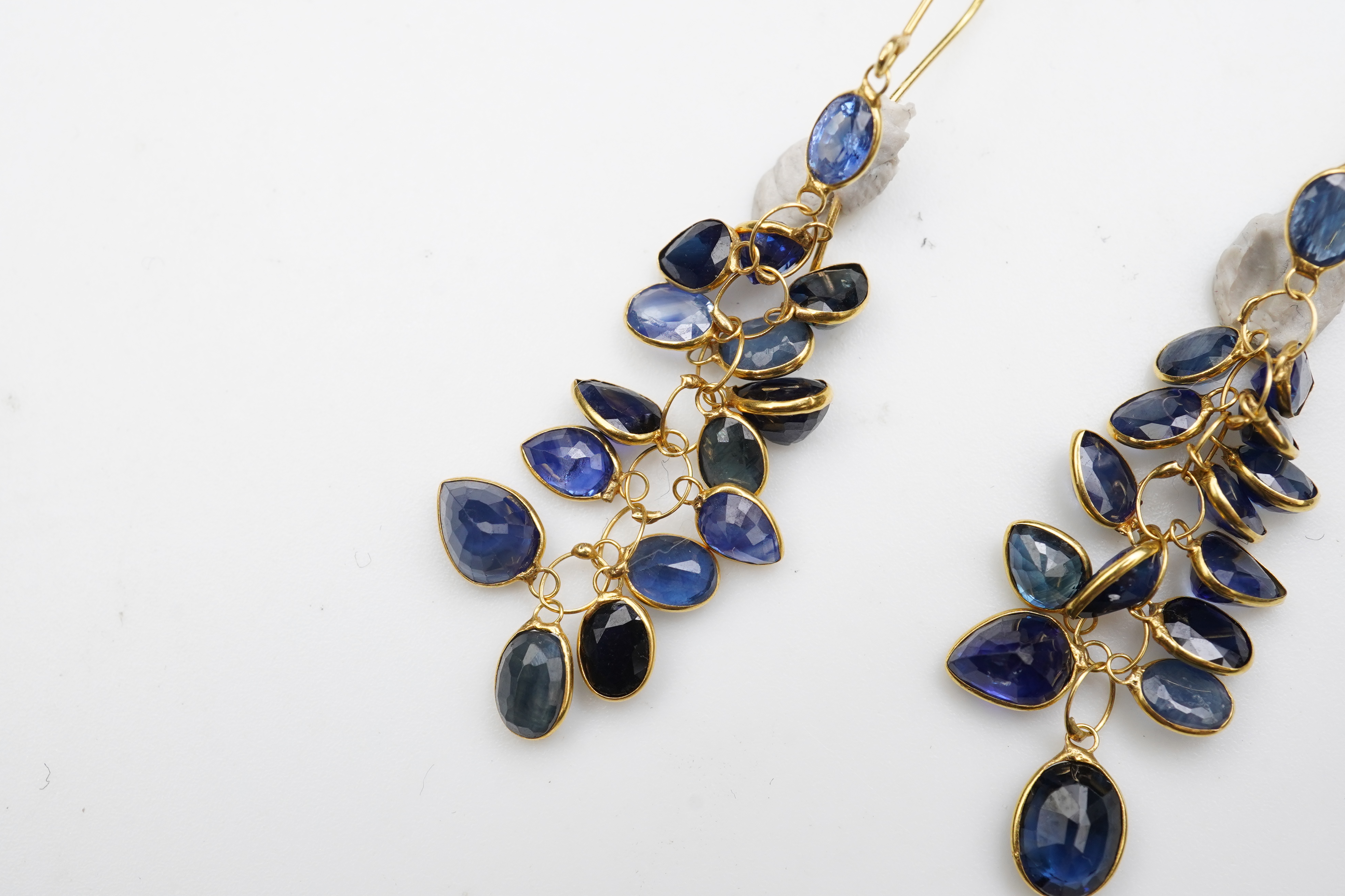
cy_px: 448
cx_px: 672
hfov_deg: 43.6
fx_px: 1681
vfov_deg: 29.9
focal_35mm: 45
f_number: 18
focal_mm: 30
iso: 800
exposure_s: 1/125
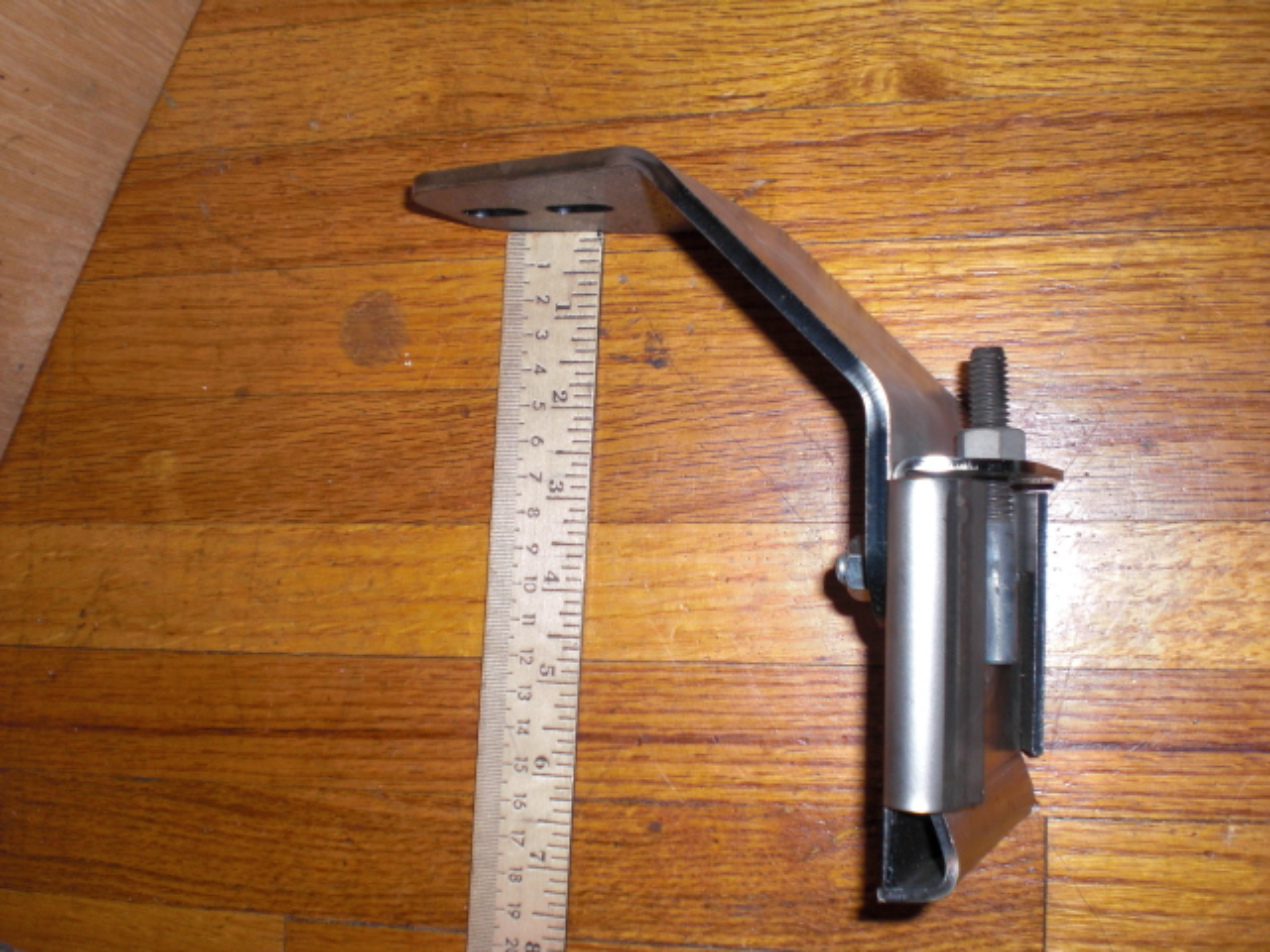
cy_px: 476
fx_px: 1394
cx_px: 635
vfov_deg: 37.7
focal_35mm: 38
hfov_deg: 49.0
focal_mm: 6.3
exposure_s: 1/60
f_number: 3.1
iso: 100
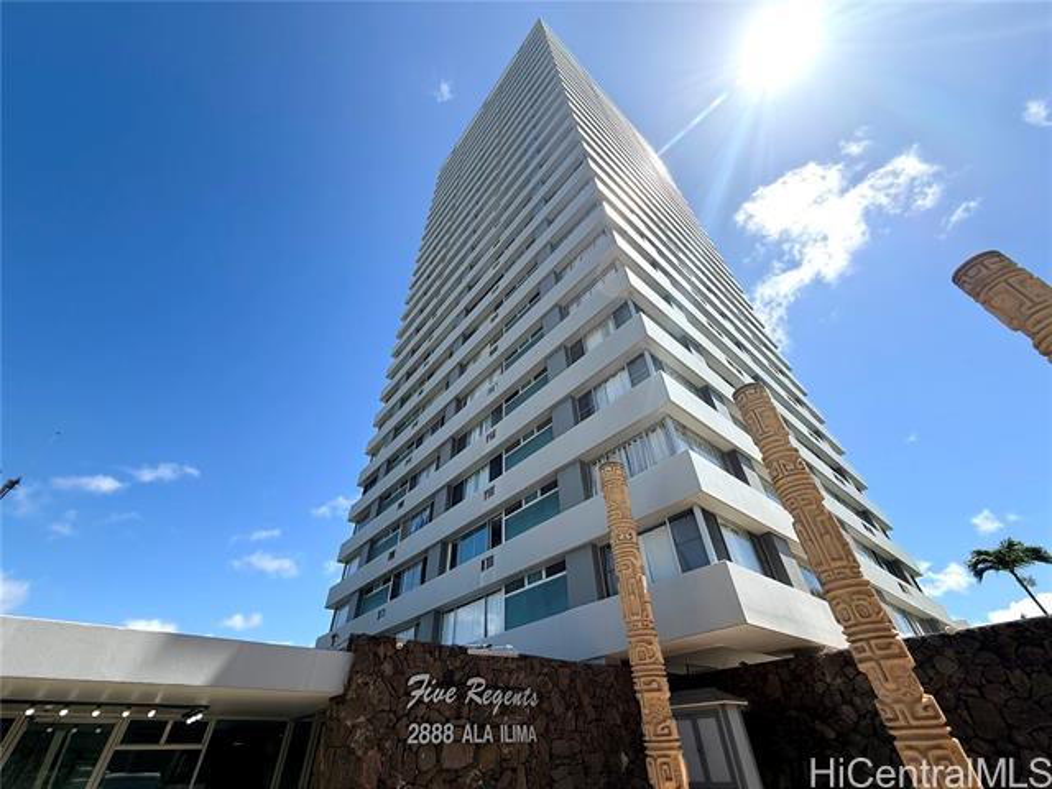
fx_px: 425
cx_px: 526
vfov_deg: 85.7
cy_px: 394
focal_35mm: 14
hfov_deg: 102.1
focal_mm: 2.22
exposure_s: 1/2611
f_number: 2.2
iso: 80
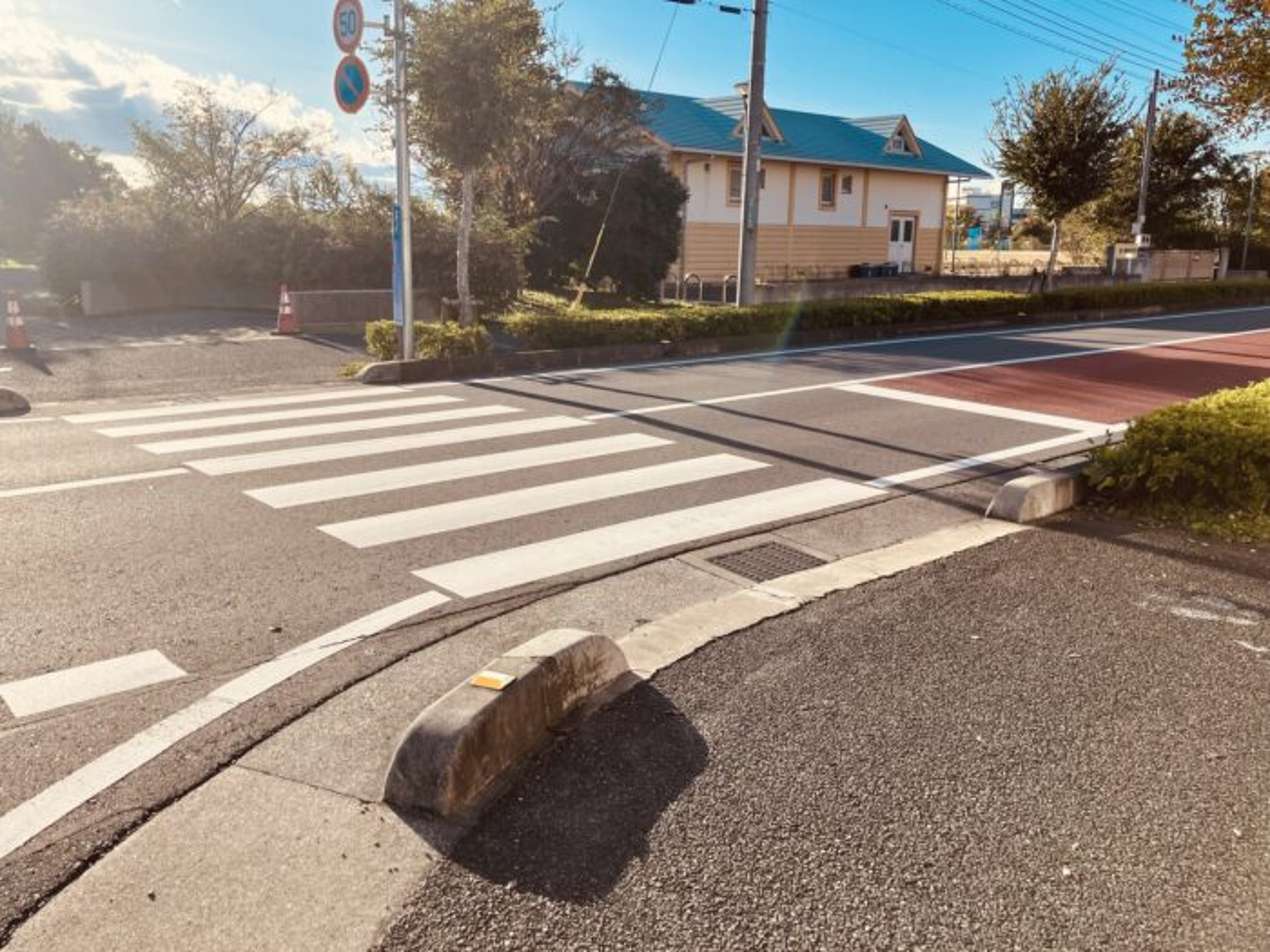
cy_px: 476
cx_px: 635
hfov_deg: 63.4
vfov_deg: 49.7
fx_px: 1027
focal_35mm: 28
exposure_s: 1/991
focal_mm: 3.99
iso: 32
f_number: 1.8
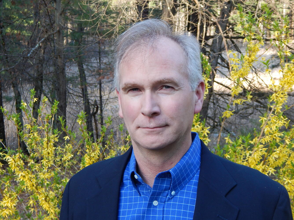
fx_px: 586
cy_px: 110
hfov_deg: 28.2
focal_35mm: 69
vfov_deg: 21.3
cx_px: 147
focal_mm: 12.3
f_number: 4.1
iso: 125
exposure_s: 1/80
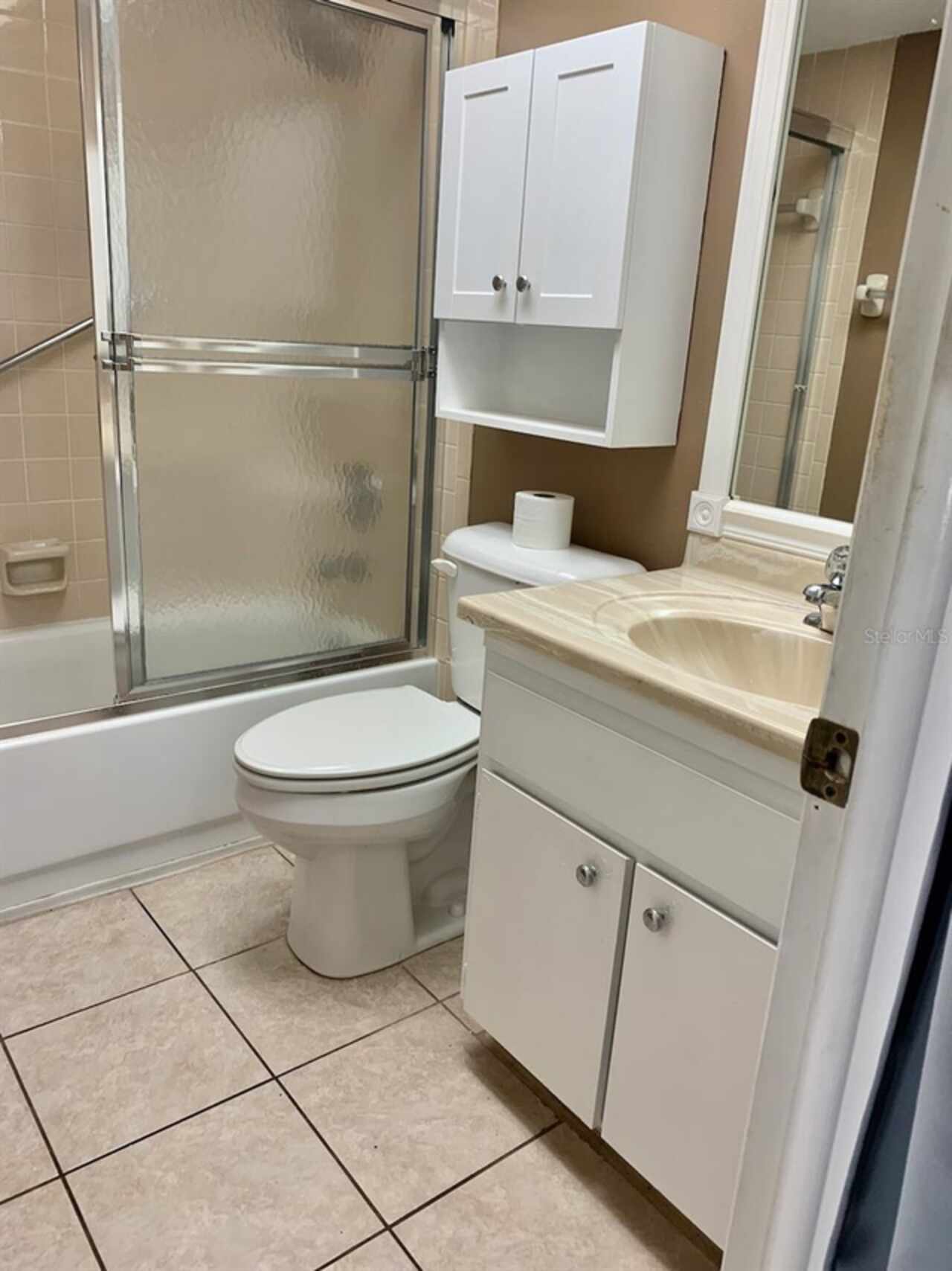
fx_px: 954
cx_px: 476
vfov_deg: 67.3
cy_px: 636
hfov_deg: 53.0
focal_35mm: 26
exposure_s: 1/60
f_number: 1.8
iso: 64
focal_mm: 4.25
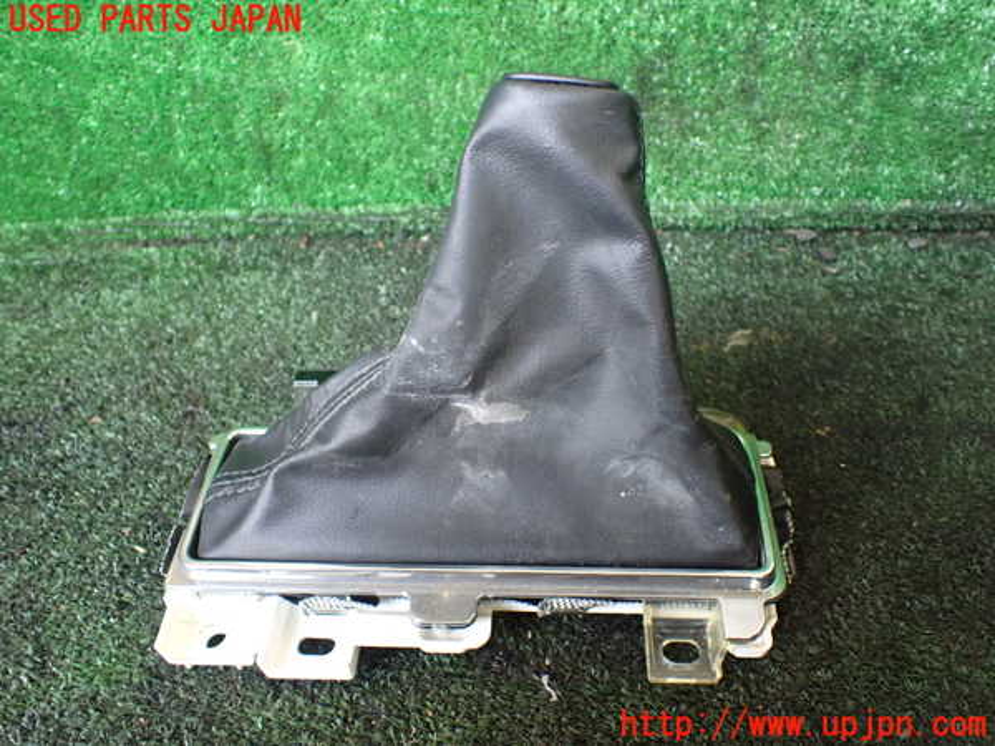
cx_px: 498
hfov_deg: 60.0
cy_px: 373
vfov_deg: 46.8
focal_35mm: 30
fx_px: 862
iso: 800
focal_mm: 5.4
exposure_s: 1/100
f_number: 2.3
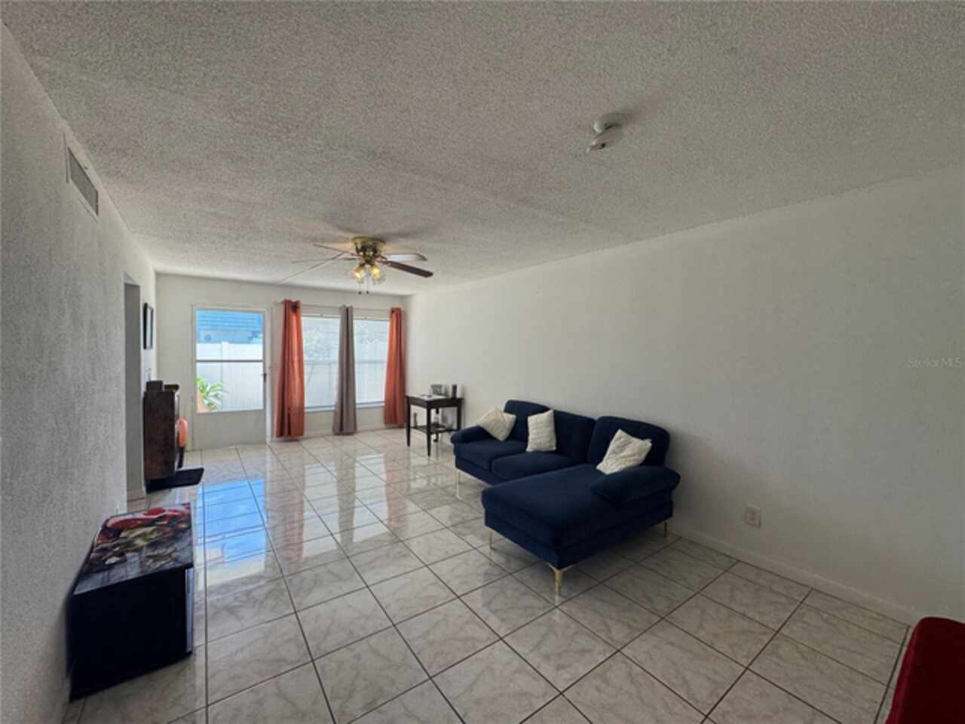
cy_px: 362
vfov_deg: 85.7
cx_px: 482
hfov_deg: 102.1
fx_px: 390
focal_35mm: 14
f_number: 2.2
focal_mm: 2.22
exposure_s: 1/120
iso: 64
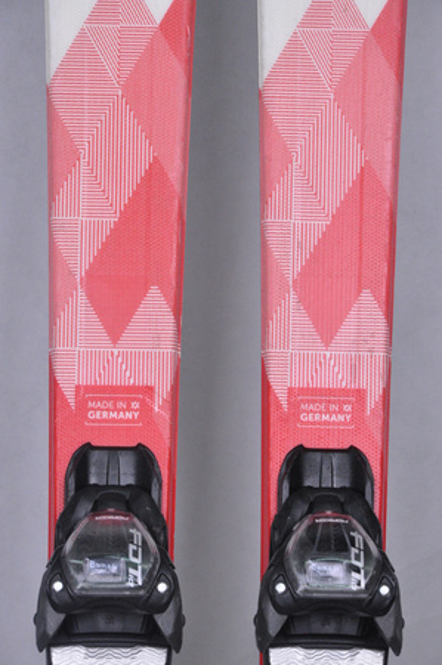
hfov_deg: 8.7
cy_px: 332
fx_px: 2907
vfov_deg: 13.1
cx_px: 221
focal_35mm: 158
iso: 3200
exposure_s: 1/125
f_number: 9.5
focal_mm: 105
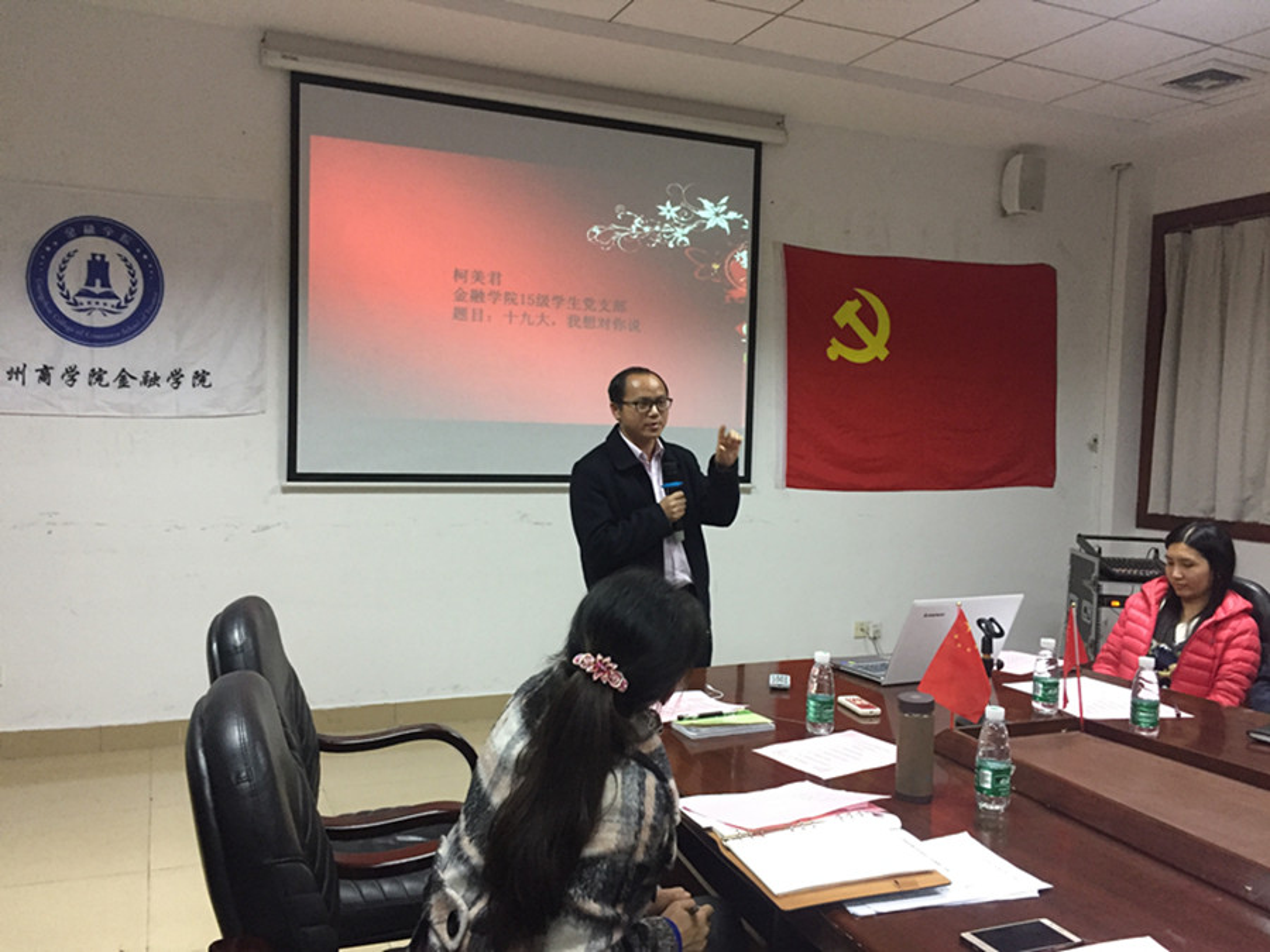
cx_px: 635
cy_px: 476
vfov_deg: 48.2
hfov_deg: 61.7
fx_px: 1064
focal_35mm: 29
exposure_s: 1/33
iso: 200
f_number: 2.2
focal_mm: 4.15
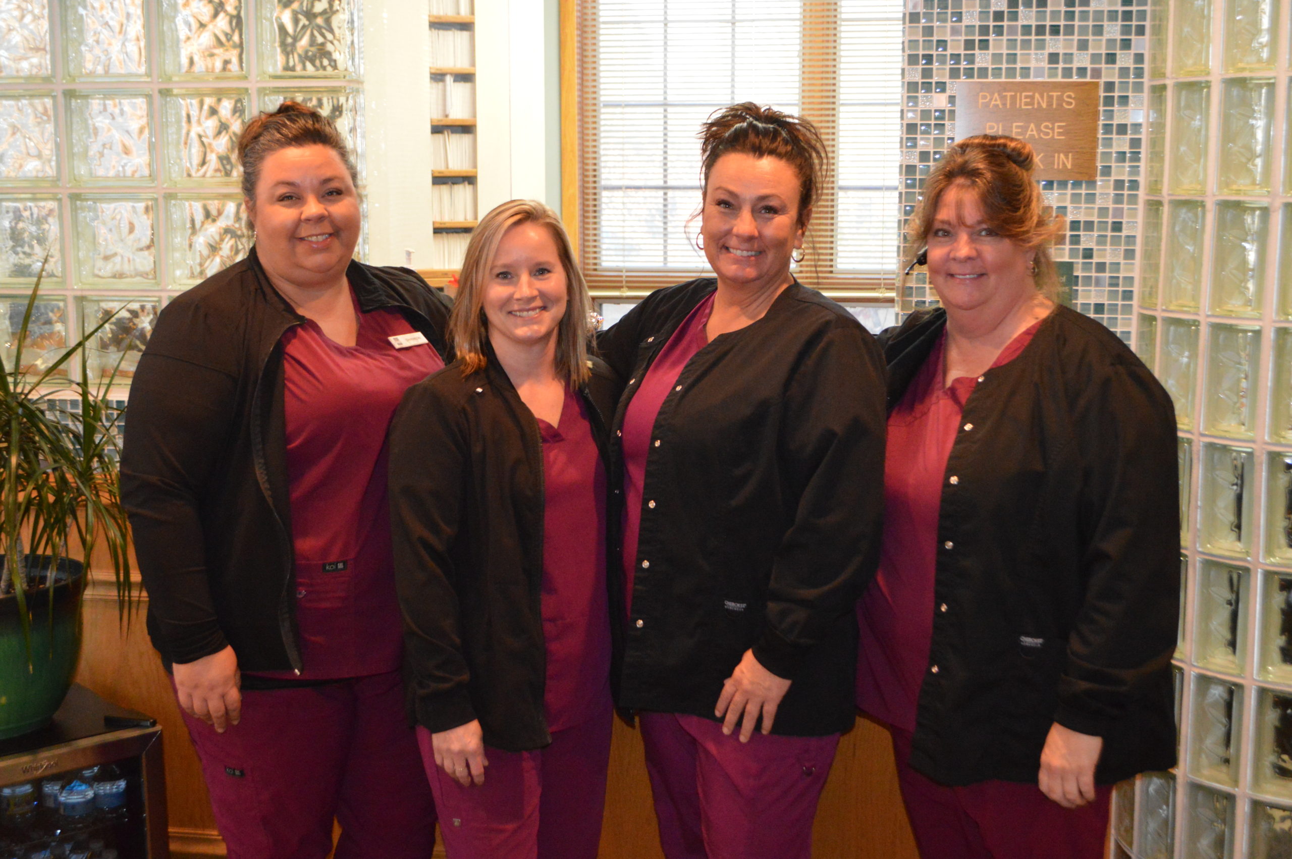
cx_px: 646
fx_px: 1614
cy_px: 430
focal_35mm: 45
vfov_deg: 29.8
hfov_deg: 43.6
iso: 3200
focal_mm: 30
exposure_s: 1/60
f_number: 4.5
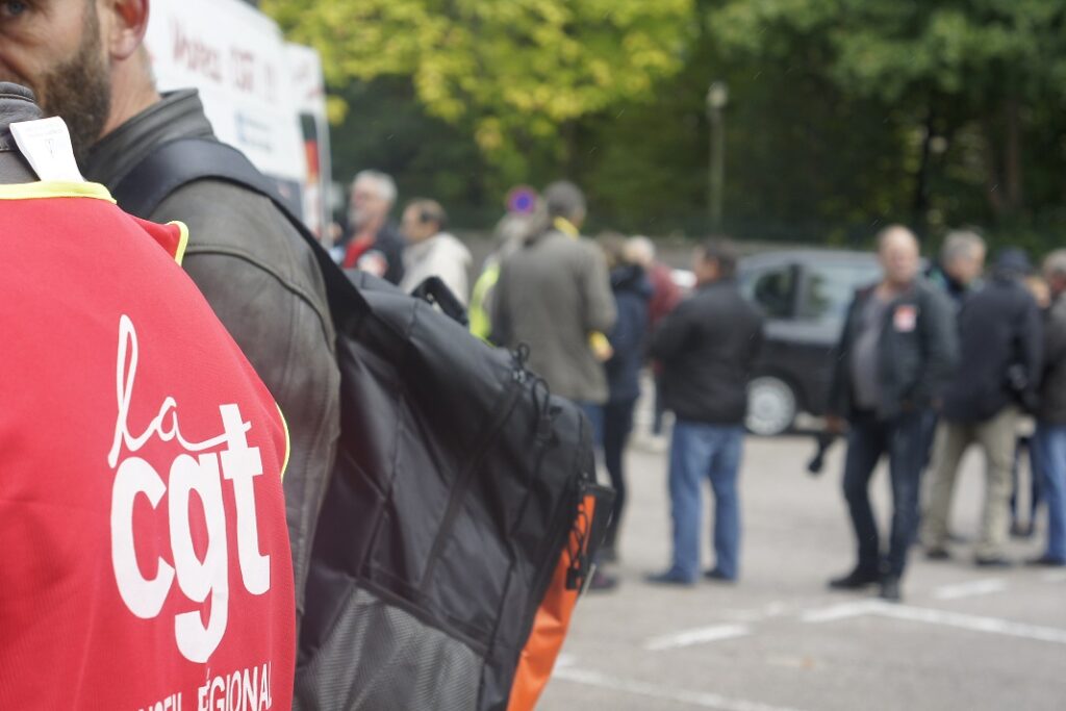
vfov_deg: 18.2
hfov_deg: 27.0
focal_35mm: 75
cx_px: 533
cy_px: 356
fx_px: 2221
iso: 200
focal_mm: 50
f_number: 5
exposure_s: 1/320
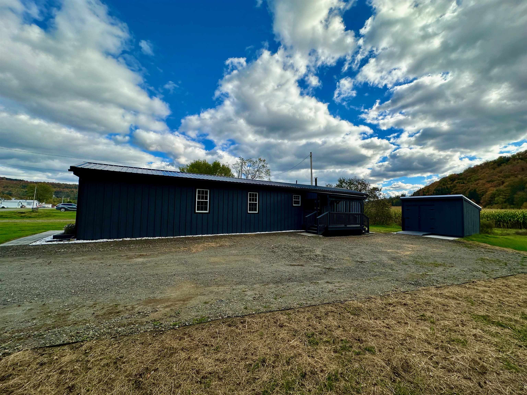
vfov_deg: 85.7
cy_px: 198
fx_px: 213
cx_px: 264
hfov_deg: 102.1
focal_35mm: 14
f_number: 2.2
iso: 40
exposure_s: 1/1490
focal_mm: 2.22
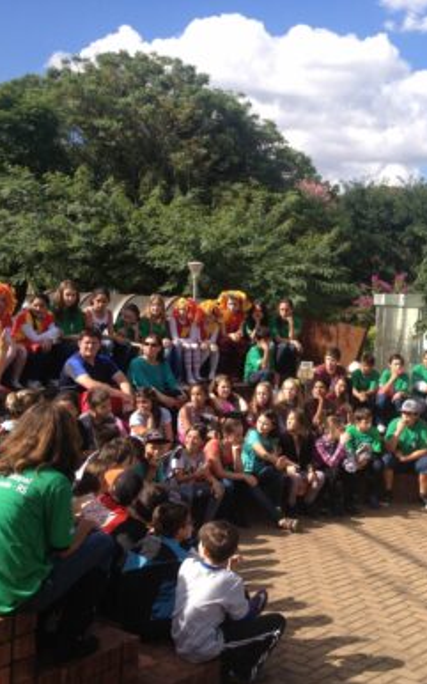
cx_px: 386
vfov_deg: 40.3
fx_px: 932
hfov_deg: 25.0
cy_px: 342
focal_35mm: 50
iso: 50
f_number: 2.4
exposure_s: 1/1126
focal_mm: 4.28
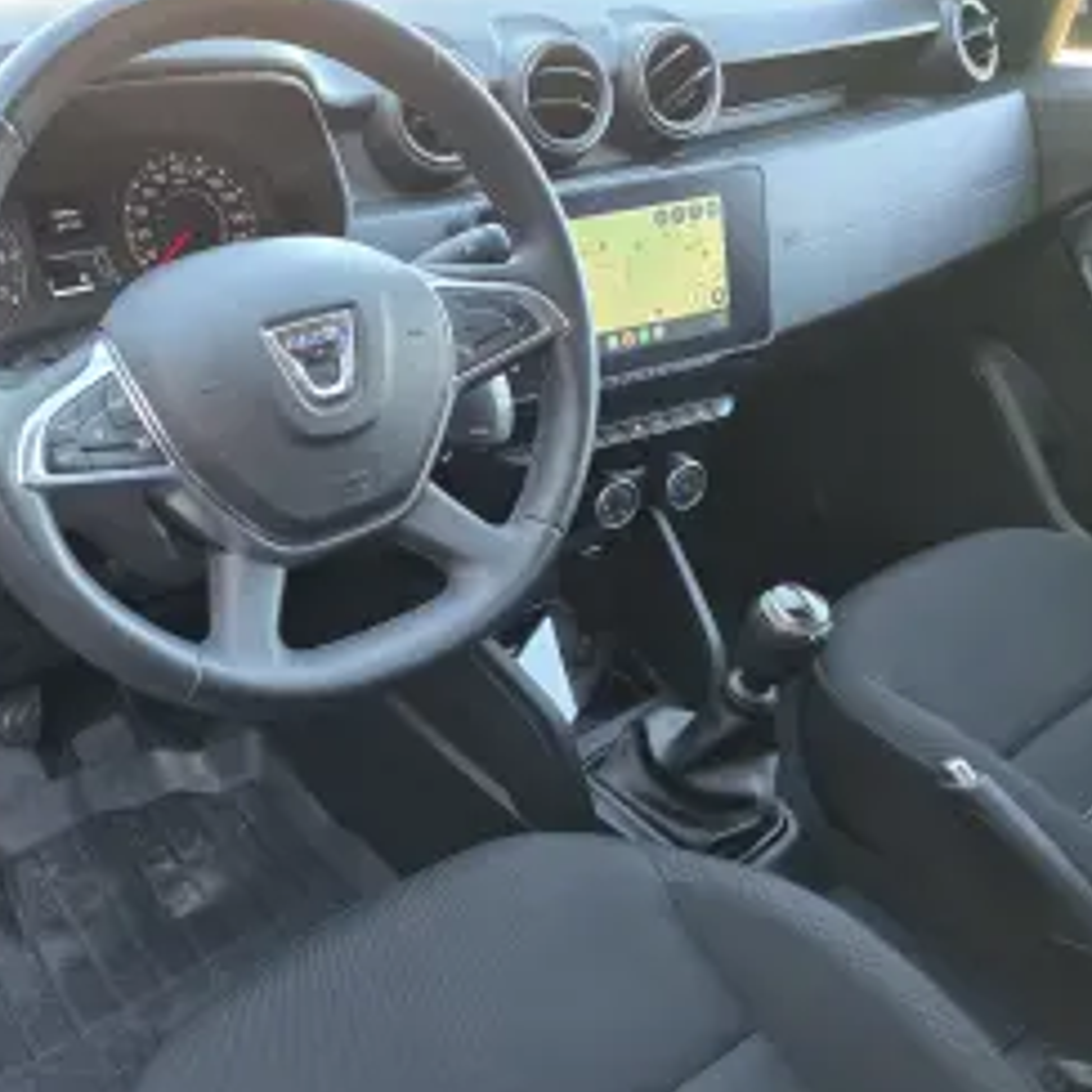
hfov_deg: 52.3
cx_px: 309
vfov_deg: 54.0
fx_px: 1071
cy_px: 537
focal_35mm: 30
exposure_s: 1/100
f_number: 1.7
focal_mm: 6.3
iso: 200
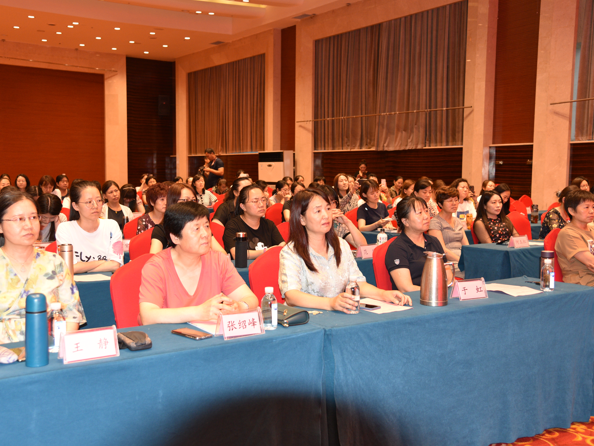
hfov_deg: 49.0
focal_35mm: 38
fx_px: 652
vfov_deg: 37.7
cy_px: 223
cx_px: 282
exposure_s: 1/60
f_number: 4
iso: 1250
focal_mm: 35
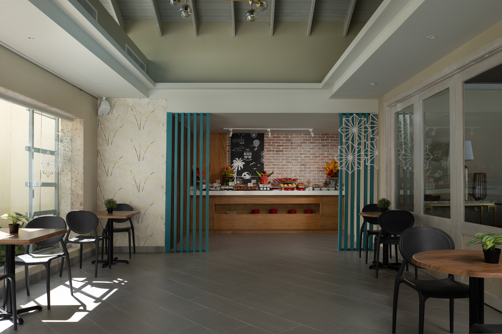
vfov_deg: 47.9
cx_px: 251
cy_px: 167
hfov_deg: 67.4
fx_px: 376
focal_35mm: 27
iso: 500
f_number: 8
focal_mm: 27
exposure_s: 1/80
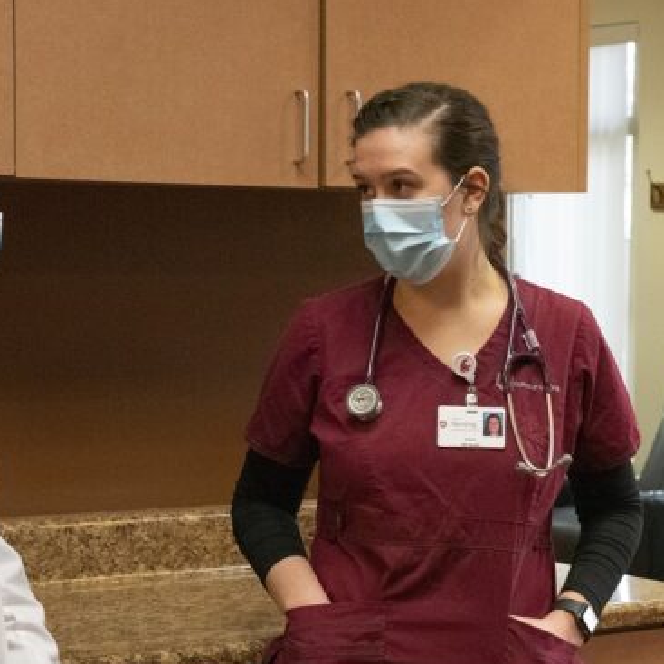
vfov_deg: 15.8
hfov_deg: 15.8
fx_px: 2387
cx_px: 501
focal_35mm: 110
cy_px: 410
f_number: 8
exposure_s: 1/320
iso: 12800
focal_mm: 60
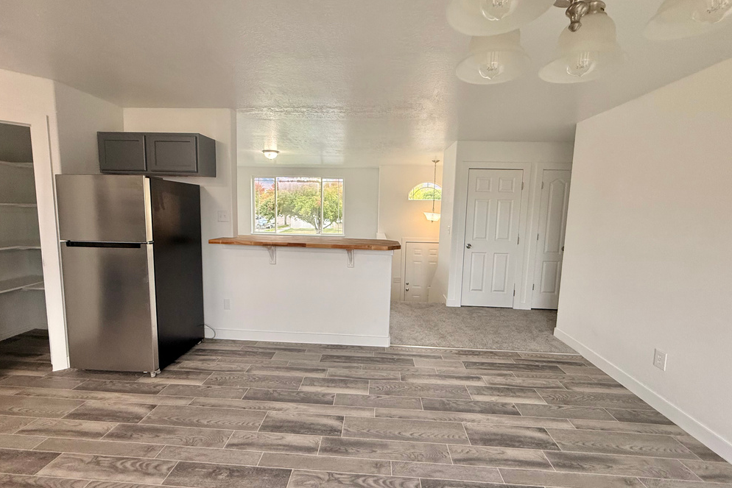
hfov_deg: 100.4
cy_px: 239
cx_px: 361
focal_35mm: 15
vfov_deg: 77.3
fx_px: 305
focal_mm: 2.22
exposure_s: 1/120
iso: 200
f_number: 2.2
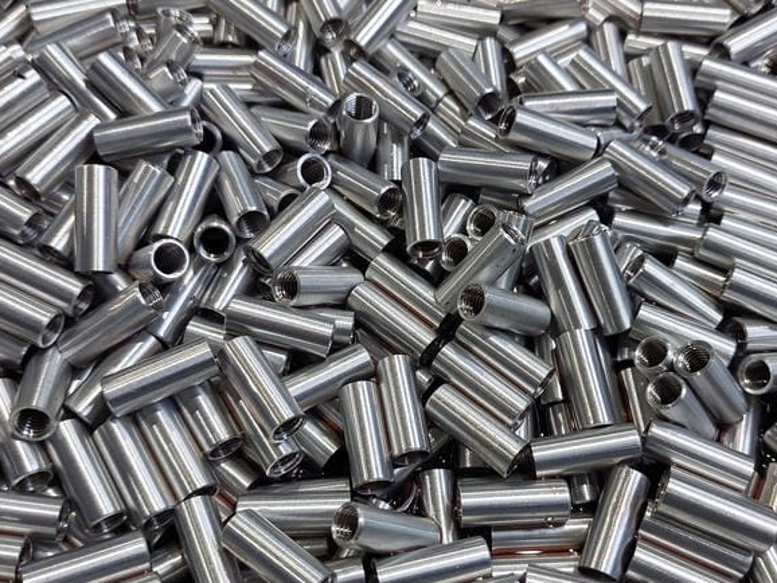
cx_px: 419
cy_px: 337
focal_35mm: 40
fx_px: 898
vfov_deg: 35.9
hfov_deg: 46.7
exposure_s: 1/100
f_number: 1.8
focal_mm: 5.23
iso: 160
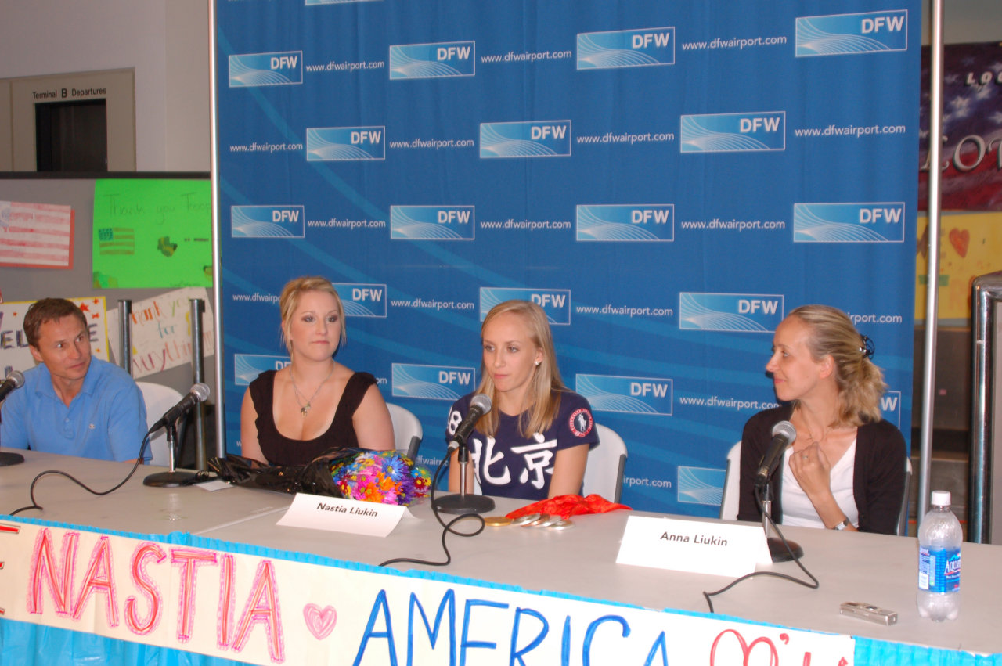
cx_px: 501
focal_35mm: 48
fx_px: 1335
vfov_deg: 28.0
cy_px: 333
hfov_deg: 41.1
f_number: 3.8
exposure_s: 1/60
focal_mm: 32
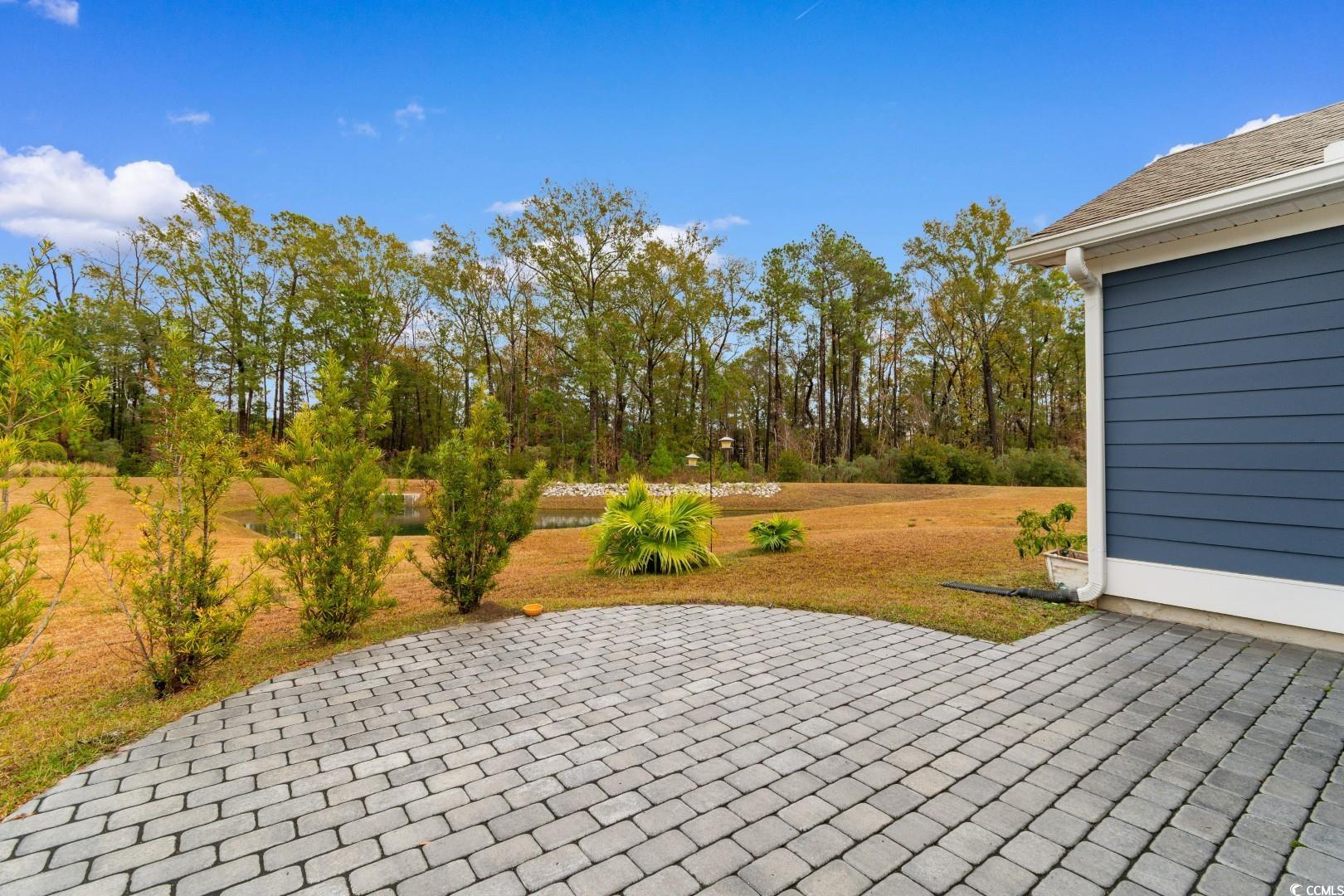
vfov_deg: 77.3
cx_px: 672
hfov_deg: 100.4
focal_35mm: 15
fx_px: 560
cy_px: 448
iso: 100
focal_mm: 10
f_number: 4.5
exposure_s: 1/80
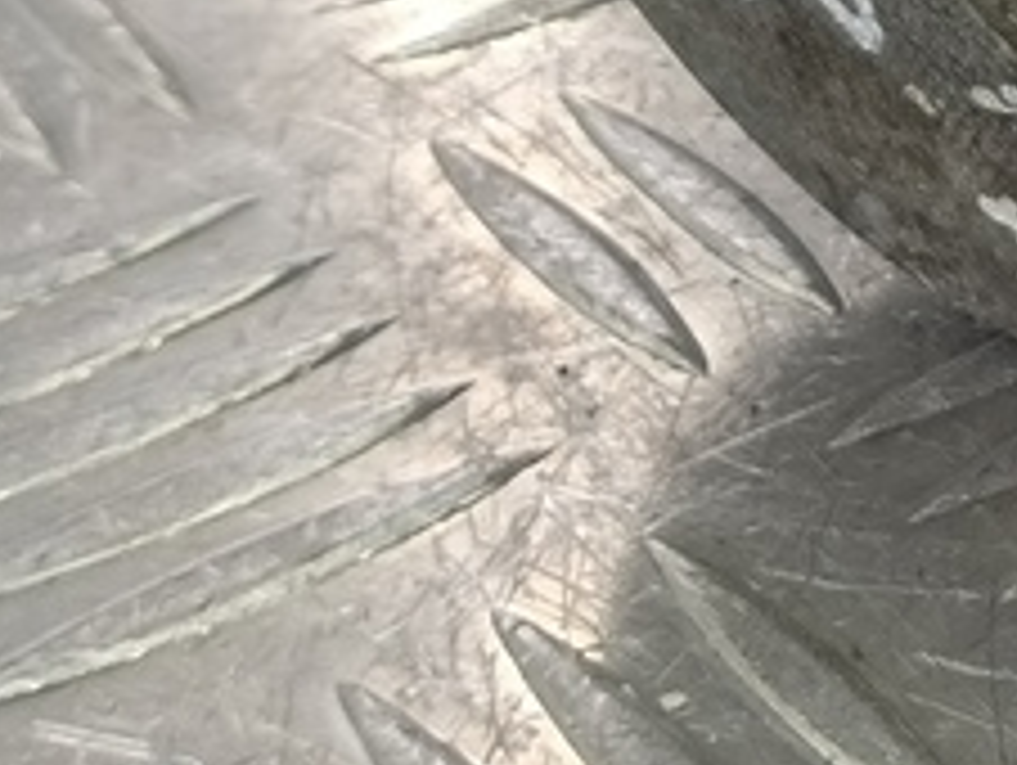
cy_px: -400
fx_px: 3059
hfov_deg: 16.7
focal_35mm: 104
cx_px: 1629
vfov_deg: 13.4
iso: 138
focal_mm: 4.11
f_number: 1.6
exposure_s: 1/50
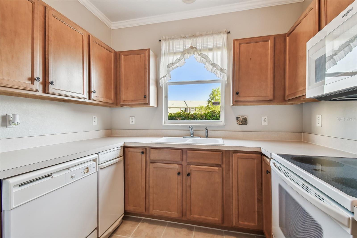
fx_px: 149
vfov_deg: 77.3
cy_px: 119
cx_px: 178
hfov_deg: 100.4
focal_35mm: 15
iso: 100
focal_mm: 10
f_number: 7.1
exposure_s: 1/8
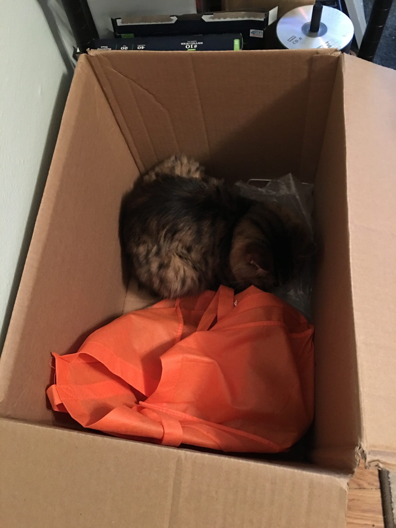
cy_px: 264
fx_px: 442
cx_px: 198
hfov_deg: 48.2
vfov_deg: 61.7
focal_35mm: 29
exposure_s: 1/4
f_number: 2.2
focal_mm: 4.15
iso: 125
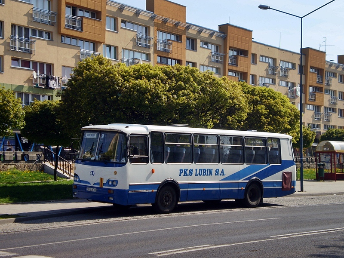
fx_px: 636
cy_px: 129
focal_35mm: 64
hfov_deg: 30.3
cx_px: 172
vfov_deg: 22.9
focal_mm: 11.3
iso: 64
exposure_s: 1/500
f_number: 4.4
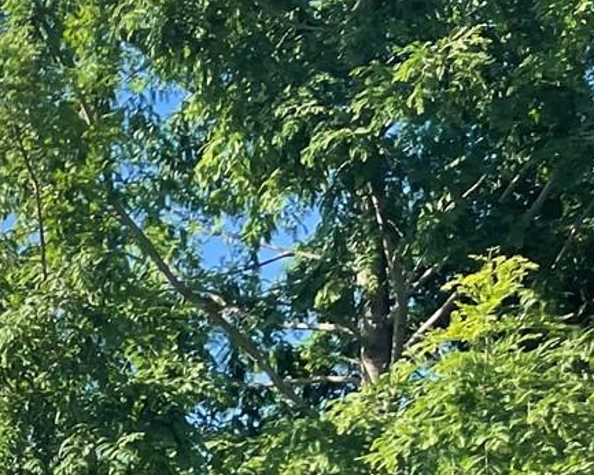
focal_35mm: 120
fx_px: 2109
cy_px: 1004
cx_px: -772
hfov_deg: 12.8
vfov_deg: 11.4
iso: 32
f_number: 1.6
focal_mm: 4.2
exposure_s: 1/1159
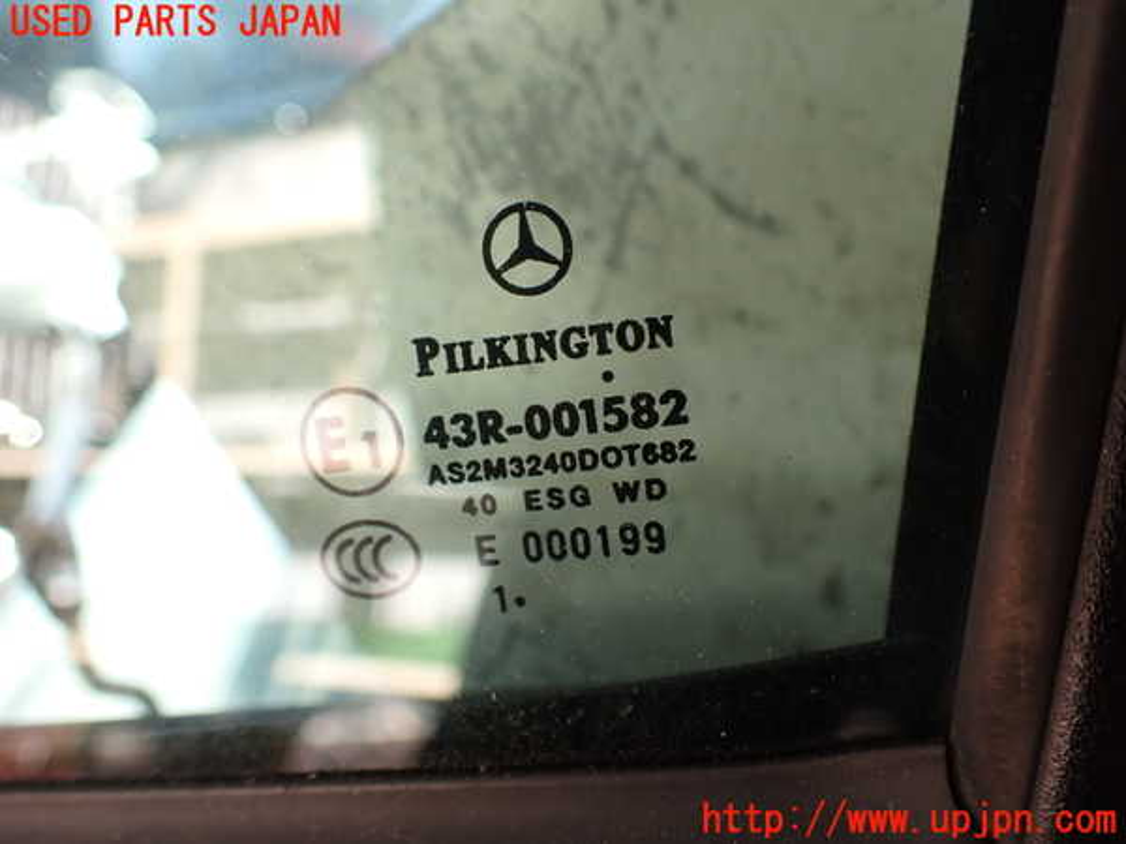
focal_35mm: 30
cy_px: 422
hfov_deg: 60.0
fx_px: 976
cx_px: 563
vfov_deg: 46.8
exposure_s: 1/125
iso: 125
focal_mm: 5.4
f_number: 2.3
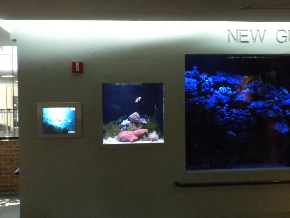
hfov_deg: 27.0
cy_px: 105
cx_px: 172
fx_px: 603
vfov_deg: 20.4
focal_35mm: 72
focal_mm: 9.1
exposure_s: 1/8
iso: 400
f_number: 4.3
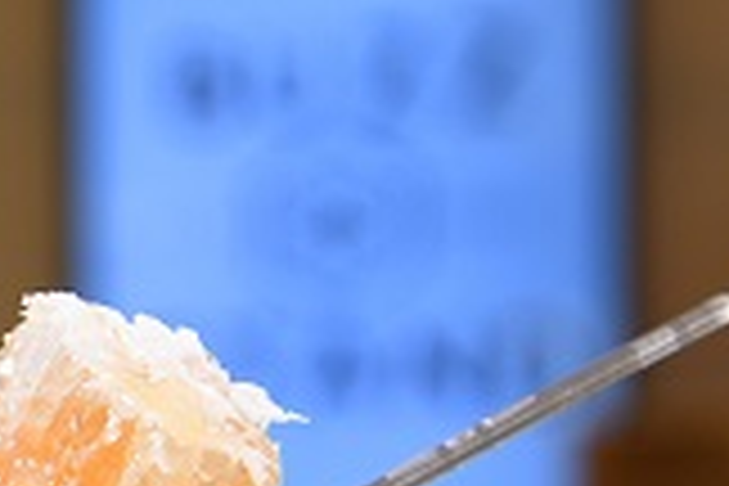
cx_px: -522
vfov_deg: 5.6
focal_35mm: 245
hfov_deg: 8.1
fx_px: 4961
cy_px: 423
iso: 1250
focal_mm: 66
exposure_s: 1/125
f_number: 8
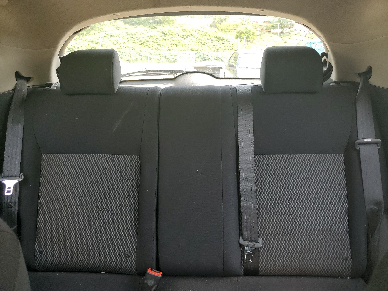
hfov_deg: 67.3
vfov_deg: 53.1
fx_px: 291
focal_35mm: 26
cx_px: 194
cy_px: 146
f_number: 1.5
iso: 50
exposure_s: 1/204
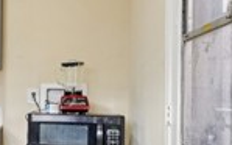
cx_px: -198
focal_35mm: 57
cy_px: 105
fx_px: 360
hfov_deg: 21.3
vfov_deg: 22.6
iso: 250
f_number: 8
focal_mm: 13
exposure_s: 1/8
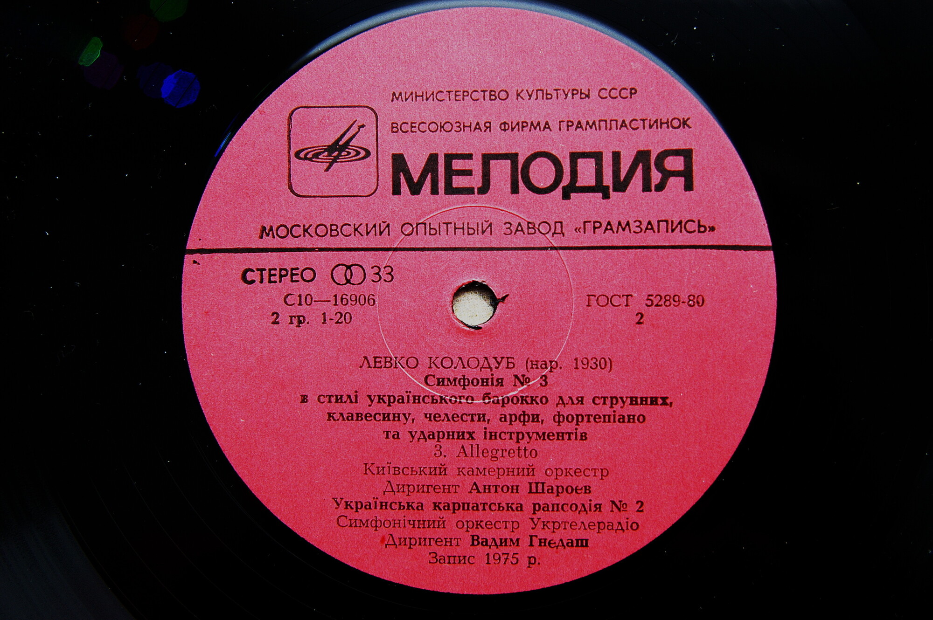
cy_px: 310
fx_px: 1359
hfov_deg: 37.9
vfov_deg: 25.7
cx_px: 466
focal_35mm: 52
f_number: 3.5
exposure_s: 1/50
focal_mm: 35
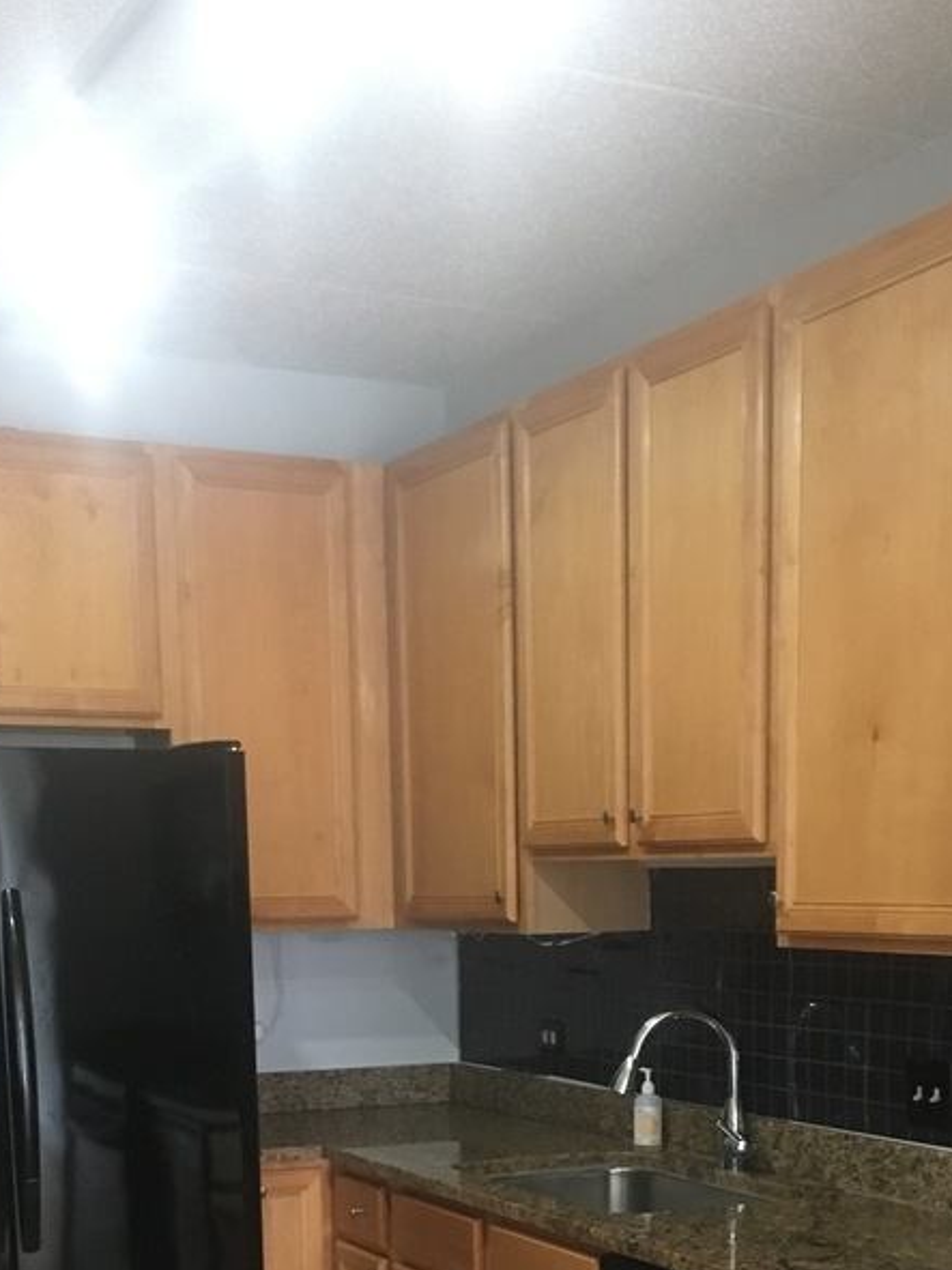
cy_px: 1158
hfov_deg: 27.5
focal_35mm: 53
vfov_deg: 34.1
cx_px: 529
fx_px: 1944
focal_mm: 4.15
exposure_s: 1/17
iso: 200
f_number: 2.2
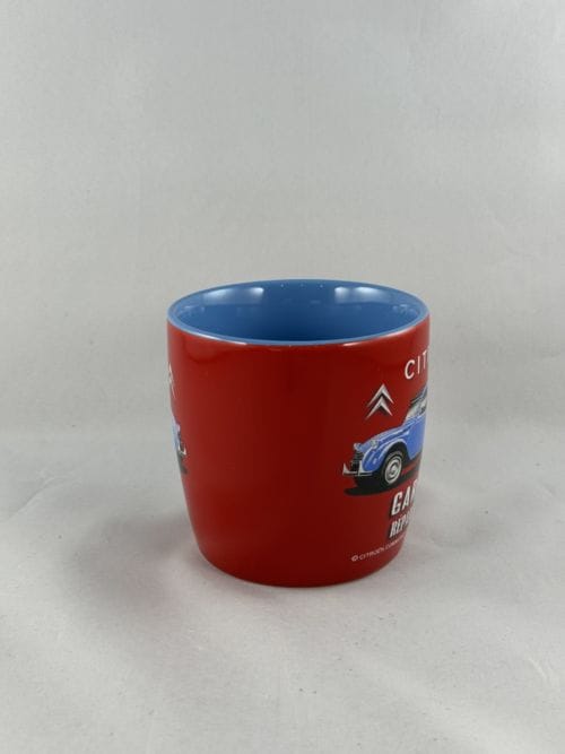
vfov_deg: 39.7
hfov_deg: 30.3
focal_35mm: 48
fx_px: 1045
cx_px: 282
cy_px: 377
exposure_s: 1/100
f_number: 1.78
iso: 50
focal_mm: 6.86
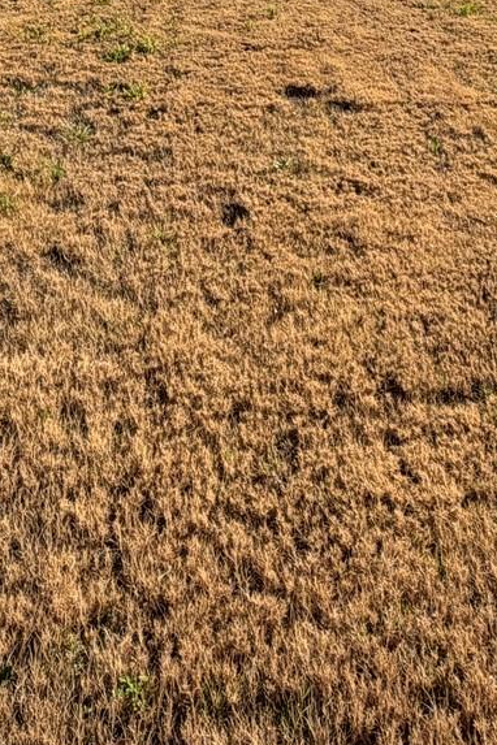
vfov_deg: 31.7
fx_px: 1077
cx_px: 288
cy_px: -157
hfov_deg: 26.0
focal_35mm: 52
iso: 20
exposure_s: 1/820
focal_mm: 2.22
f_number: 2.2
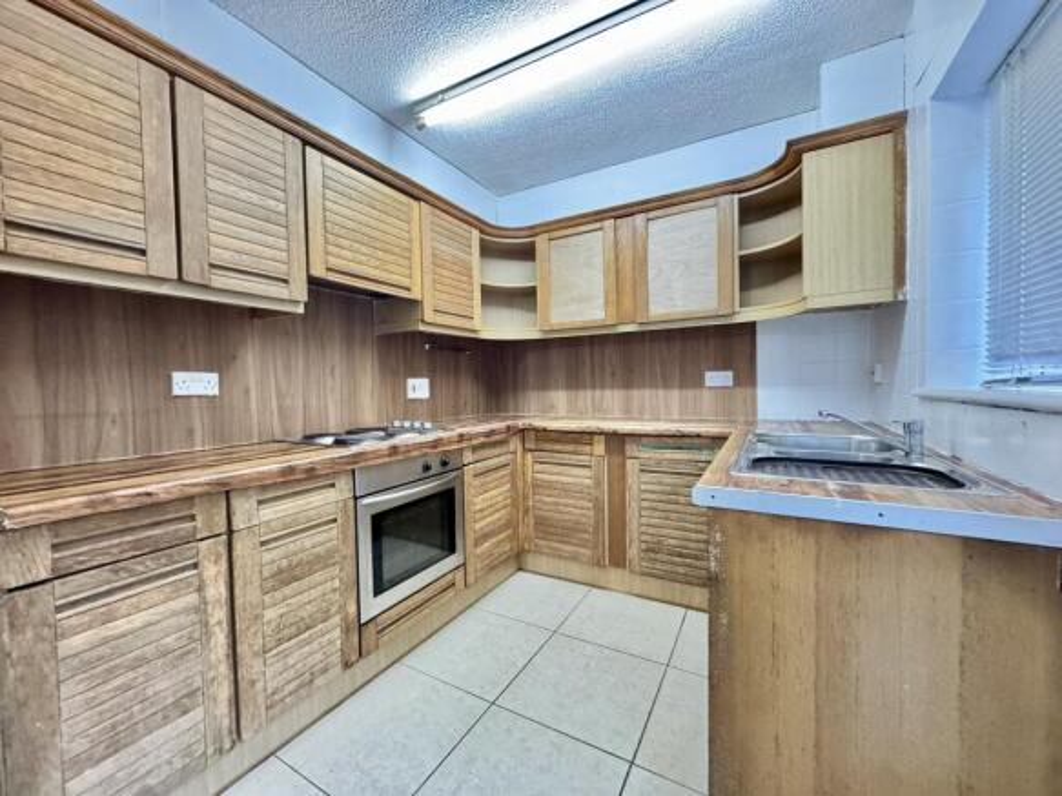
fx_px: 429
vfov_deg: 85.7
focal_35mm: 14
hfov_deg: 102.1
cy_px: 398
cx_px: 531
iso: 800
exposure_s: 1/50
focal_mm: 2.22
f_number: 2.2
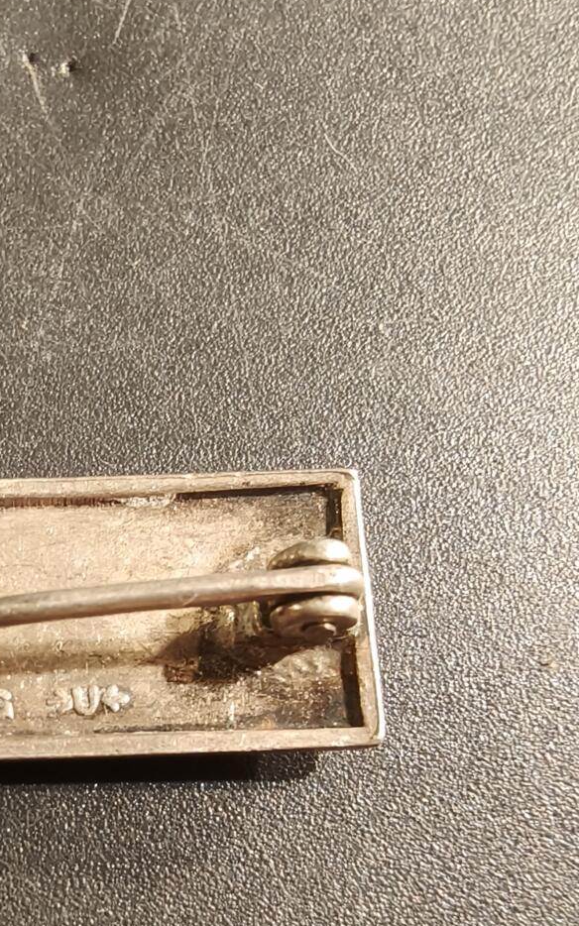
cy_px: 736
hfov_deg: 25.7
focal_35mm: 47
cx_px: -37
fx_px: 1186
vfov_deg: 40.9
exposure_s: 1/50
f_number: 2
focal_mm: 2.32
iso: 500
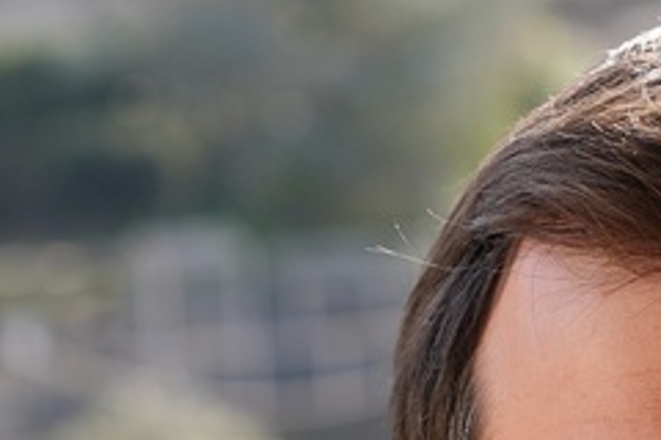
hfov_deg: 7.2
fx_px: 5214
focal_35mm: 284
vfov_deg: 4.8
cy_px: 619
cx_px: 724
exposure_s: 1/200
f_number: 4
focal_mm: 55
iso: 80
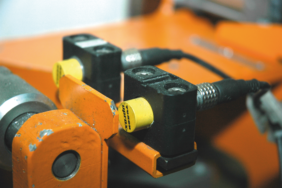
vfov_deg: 13.0
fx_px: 822
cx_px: 141
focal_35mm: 105
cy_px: 94
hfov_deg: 19.5
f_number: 4.5
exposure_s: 1/60
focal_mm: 70
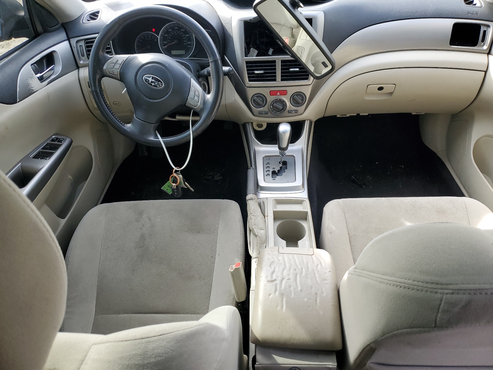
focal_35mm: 26
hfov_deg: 67.3
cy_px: 185
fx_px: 370
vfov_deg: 53.1
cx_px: 246
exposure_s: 1/250
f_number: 1.5
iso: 50
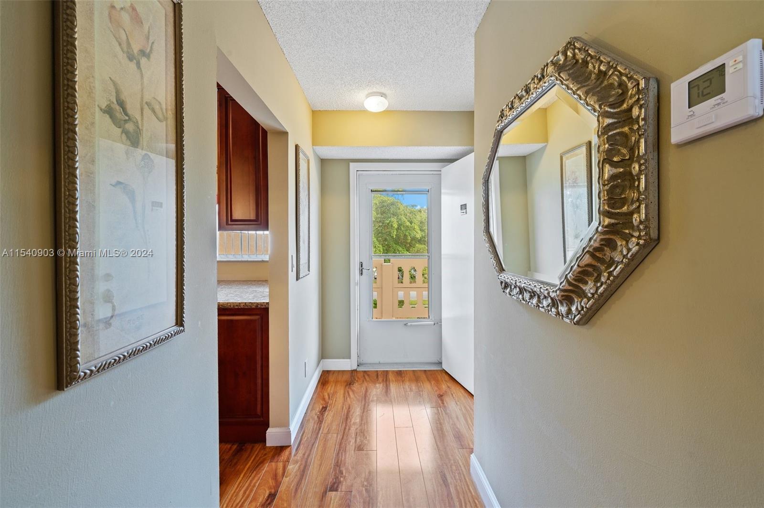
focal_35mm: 14
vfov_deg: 81.1
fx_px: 297
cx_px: 382
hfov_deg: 104.3
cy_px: 254
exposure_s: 1/5
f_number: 8
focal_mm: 14
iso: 200
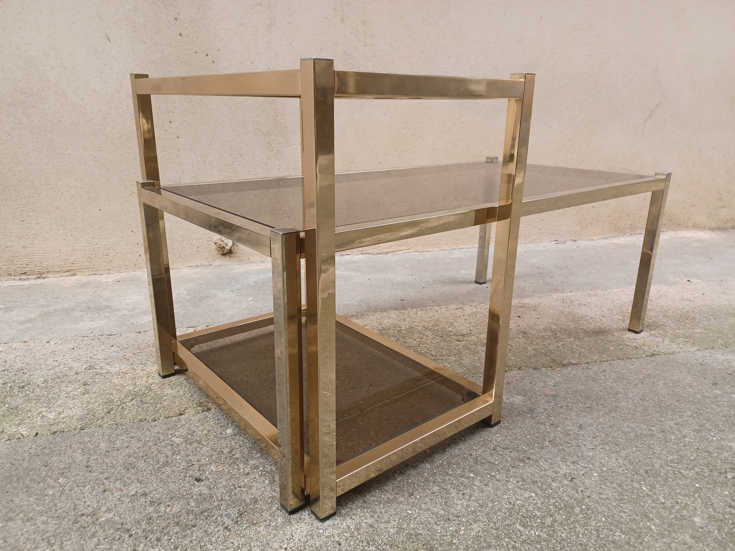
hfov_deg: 69.4
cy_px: 276
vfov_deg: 54.9
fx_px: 531
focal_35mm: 25
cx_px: 368
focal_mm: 4.6
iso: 50
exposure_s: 1/49
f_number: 1.8
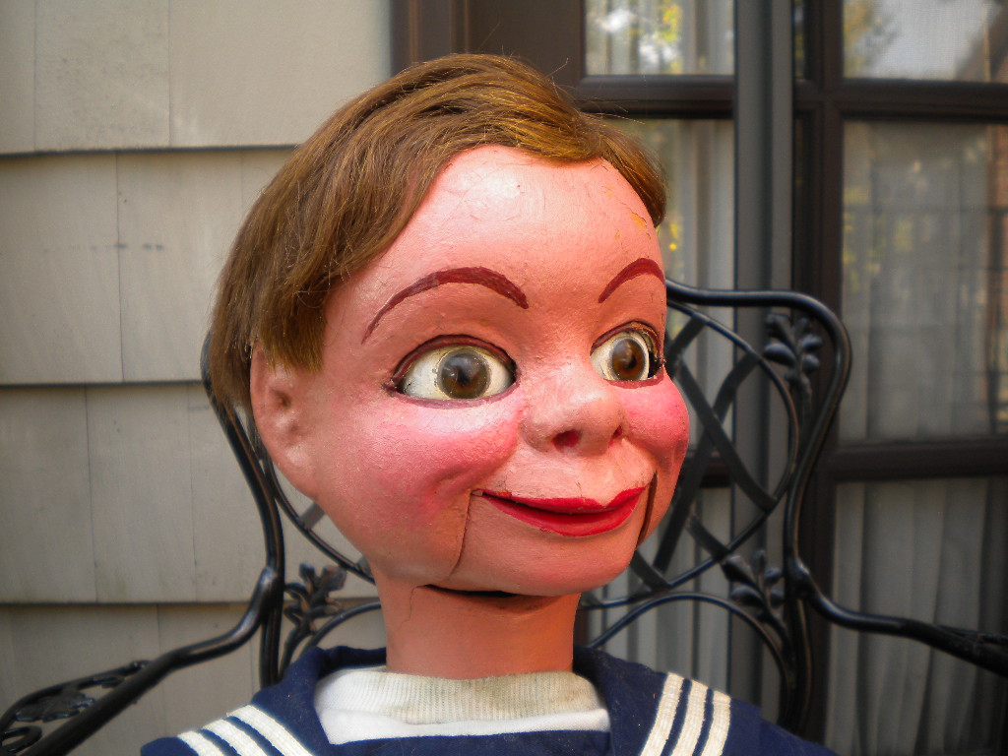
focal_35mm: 35
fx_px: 1019
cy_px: 378
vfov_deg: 40.7
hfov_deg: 52.6
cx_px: 504
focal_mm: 6.3
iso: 80
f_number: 3.1
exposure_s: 1/67.8
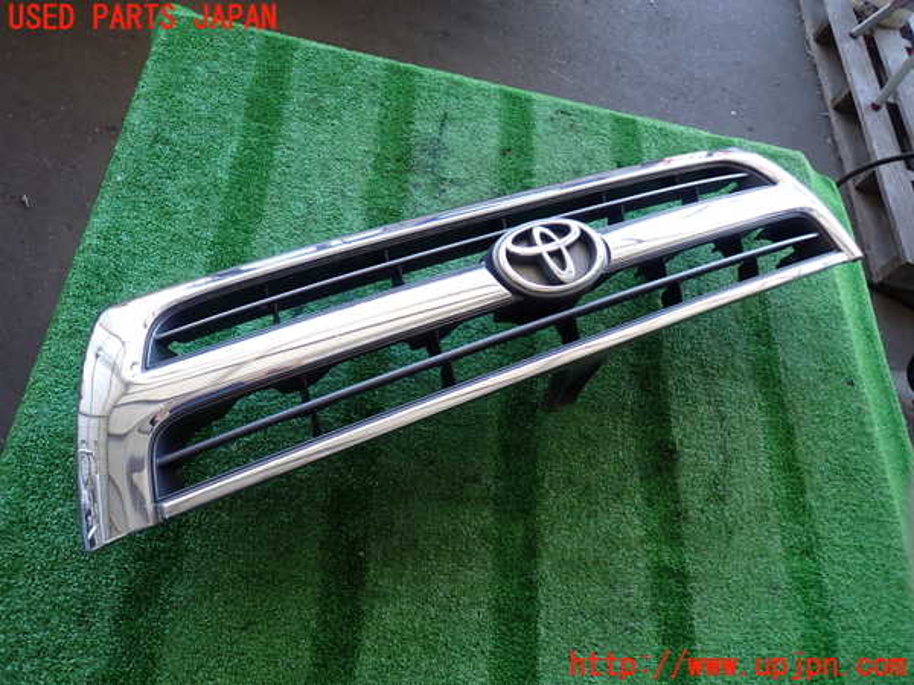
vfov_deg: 54.9
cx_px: 457
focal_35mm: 25
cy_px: 342
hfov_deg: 69.4
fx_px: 660
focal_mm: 4.5
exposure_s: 1/60
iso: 100
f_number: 2
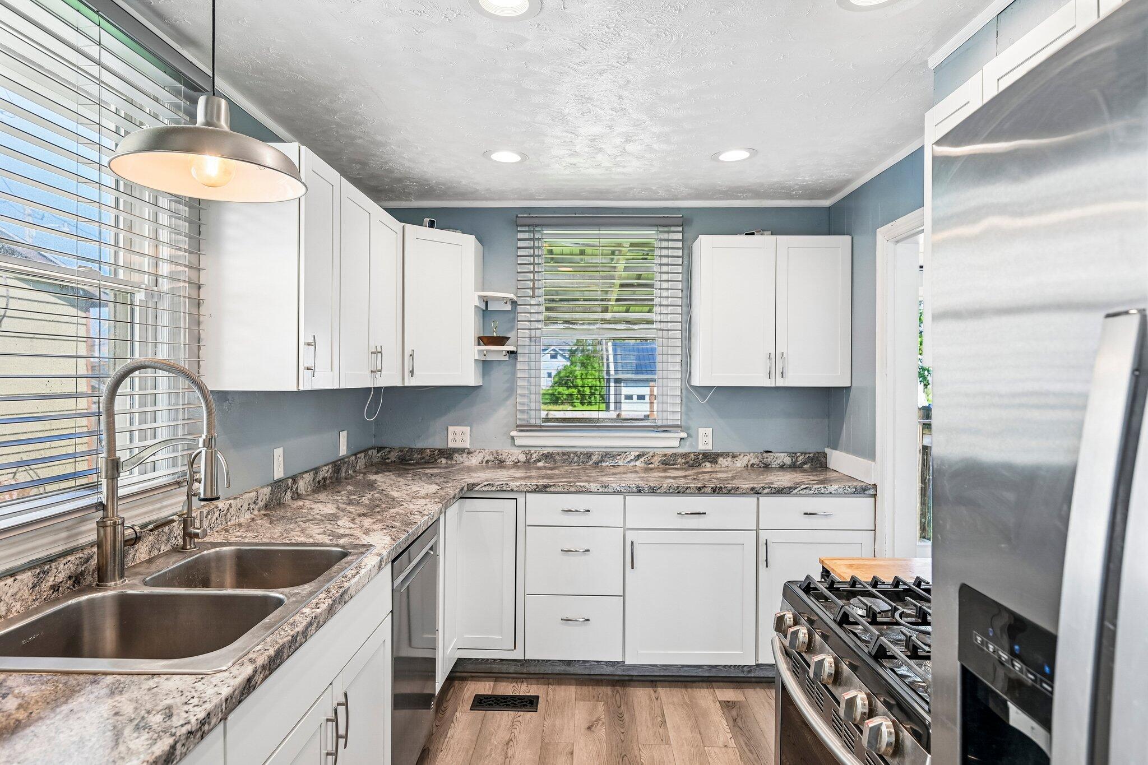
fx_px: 654
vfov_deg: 60.7
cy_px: 382
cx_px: 574
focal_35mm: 20
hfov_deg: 82.6
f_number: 4.8
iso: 400
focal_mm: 20.5
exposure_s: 1/45
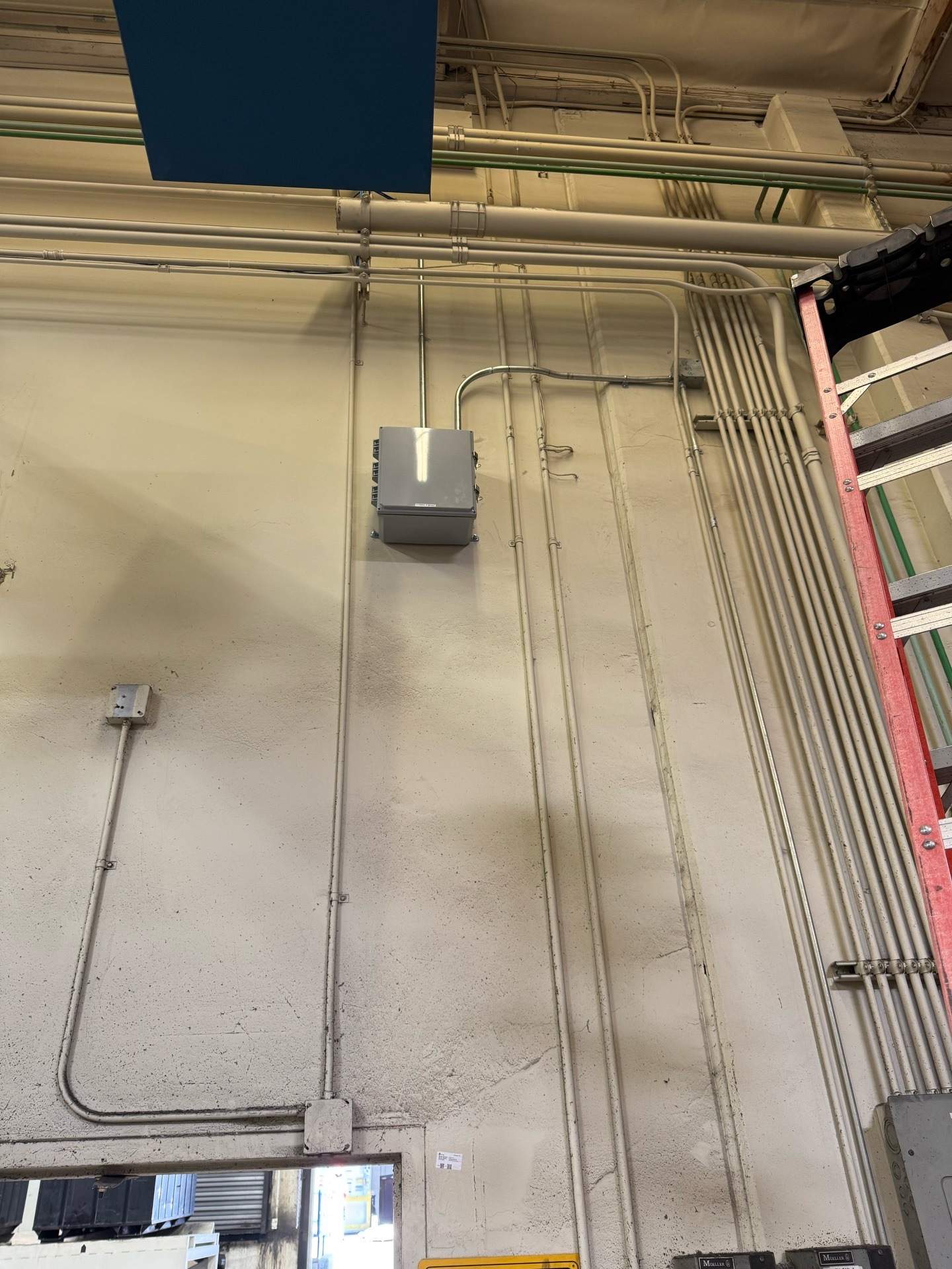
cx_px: 476
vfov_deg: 71.6
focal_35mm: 24
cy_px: 634
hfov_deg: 56.8
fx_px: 880
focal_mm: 6.76
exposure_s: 1/60
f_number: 1.78
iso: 160
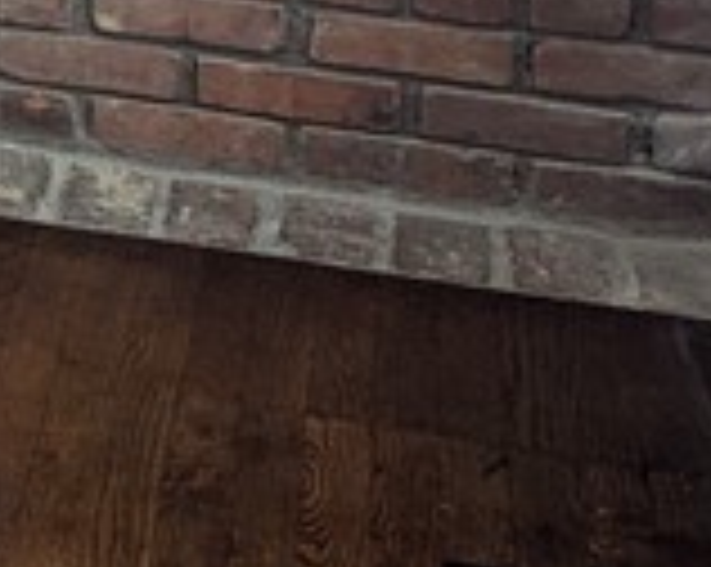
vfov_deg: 9.4
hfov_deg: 10.0
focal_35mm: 152
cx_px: -1330
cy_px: -608
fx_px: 3195
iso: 260
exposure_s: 1/45
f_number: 1.85
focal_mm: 6.81
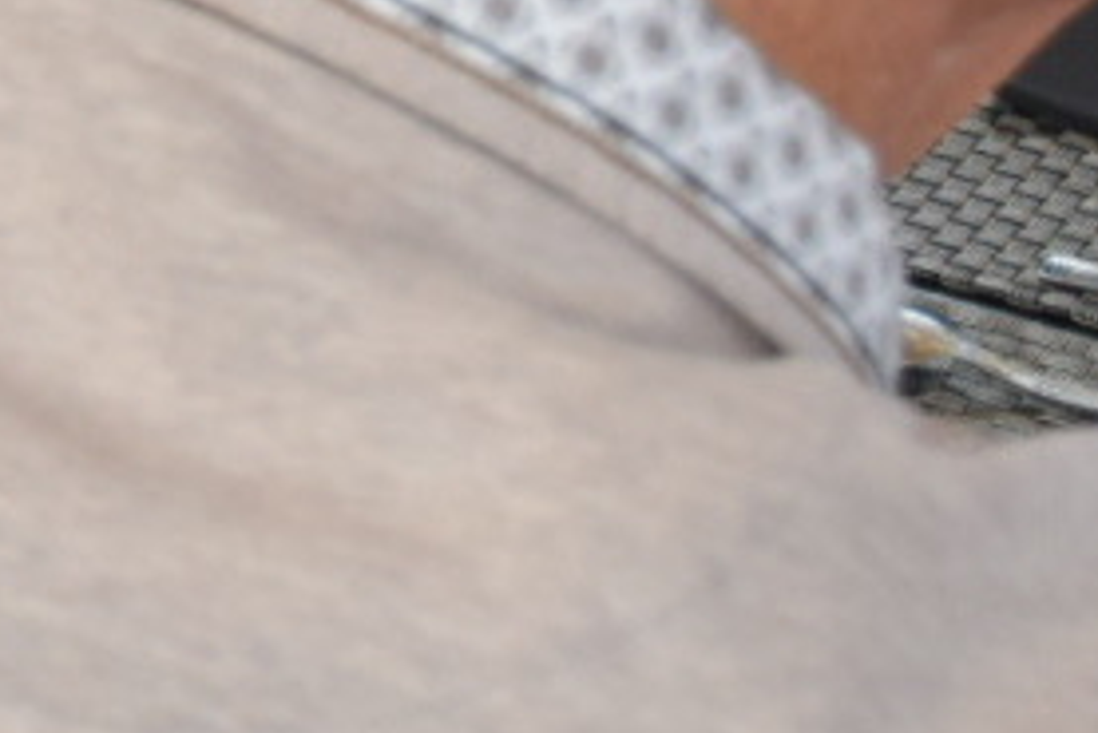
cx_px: -1530
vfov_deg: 5.5
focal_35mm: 237
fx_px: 7230
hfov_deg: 8.0
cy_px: -1268
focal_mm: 27
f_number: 6.7
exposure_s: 1/180
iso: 400
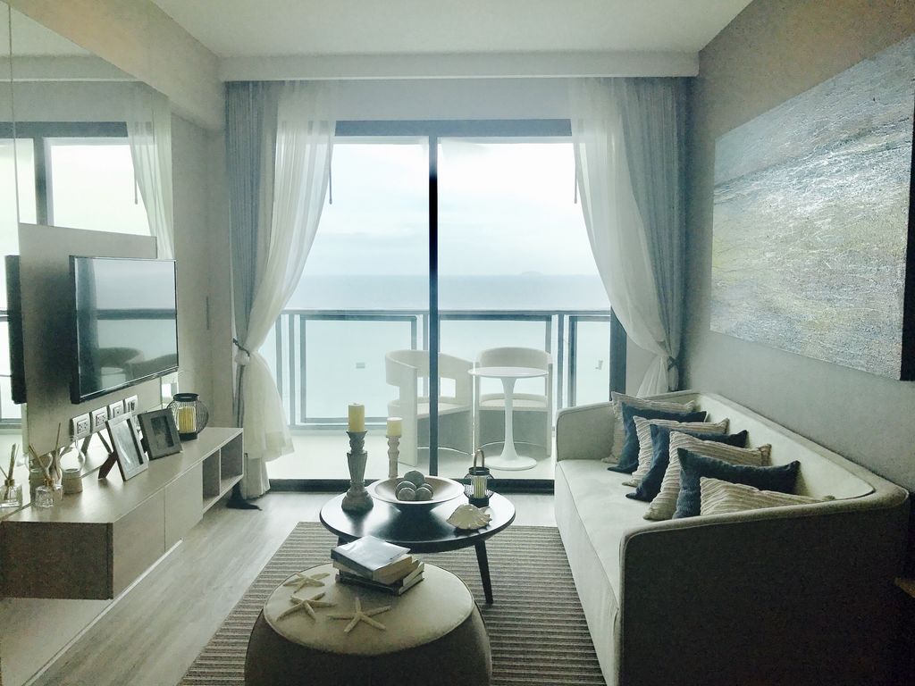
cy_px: 343
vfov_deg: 49.7
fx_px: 740
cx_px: 458
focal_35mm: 28
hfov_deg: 63.4
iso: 20
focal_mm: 3.99
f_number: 1.8
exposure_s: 1/1153
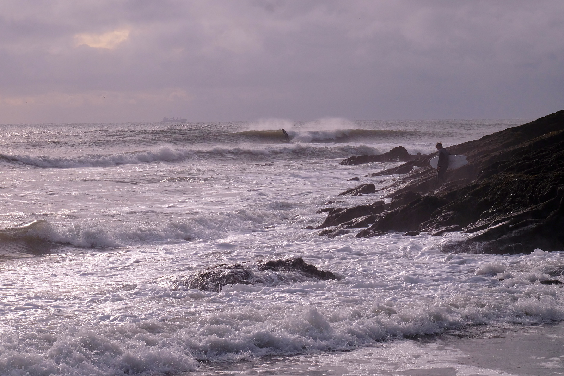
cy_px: 188
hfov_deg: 18.1
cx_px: 282
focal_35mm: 113
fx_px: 1770
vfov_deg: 12.1
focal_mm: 75.4
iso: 1000
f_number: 11
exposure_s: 1/4000
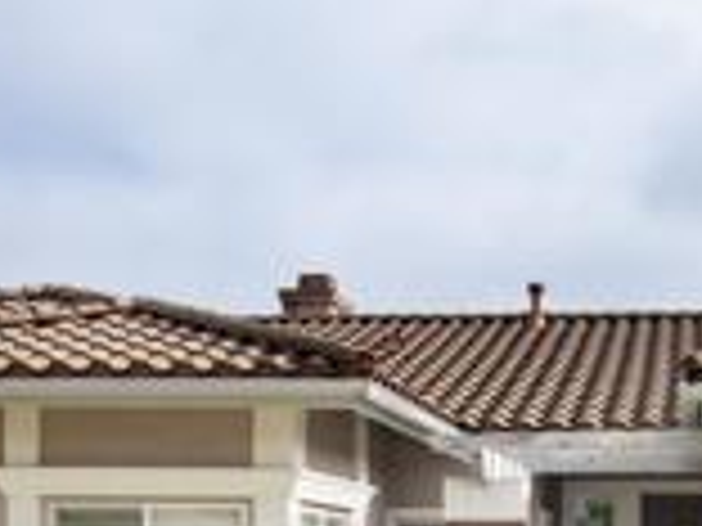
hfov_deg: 28.6
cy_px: 596
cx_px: 518
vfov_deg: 20.8
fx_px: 1359
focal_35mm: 67
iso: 160
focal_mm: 17
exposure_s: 1/250
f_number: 9
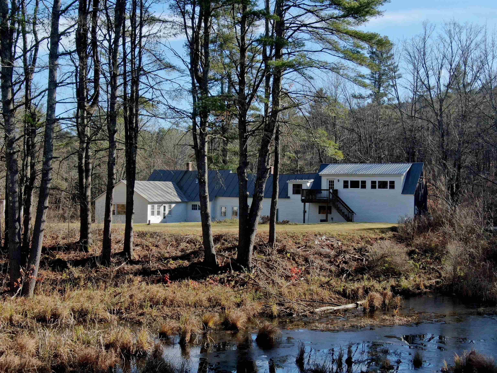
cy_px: 186
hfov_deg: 39.7
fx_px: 689
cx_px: 248
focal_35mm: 48
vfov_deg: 30.3
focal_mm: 8.6
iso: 100
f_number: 3.8
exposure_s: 1/640
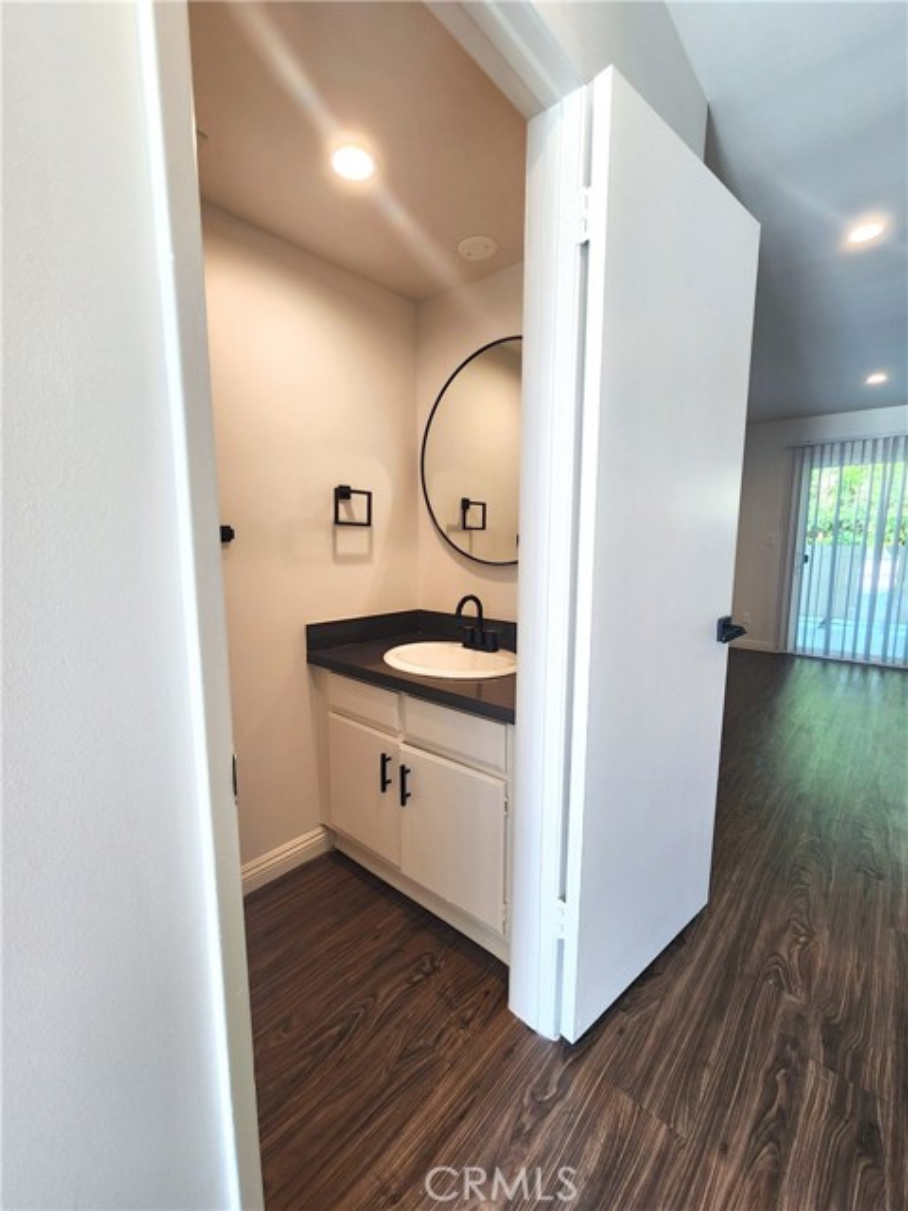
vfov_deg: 106.2
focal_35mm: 13
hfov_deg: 89.9
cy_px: 606
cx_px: 454
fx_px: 455
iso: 64
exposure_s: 1/60
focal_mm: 2.2
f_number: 2.2
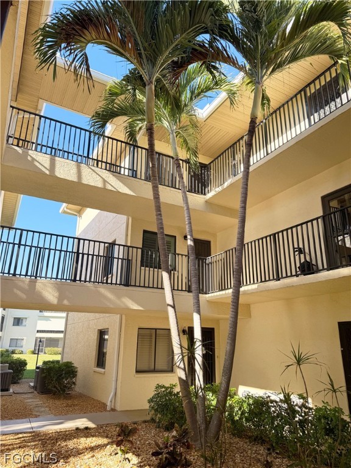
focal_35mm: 24
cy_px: 234
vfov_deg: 71.6
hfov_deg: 56.8
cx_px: 176
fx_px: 324
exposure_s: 1/832
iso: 80
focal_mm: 6.76
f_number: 1.78
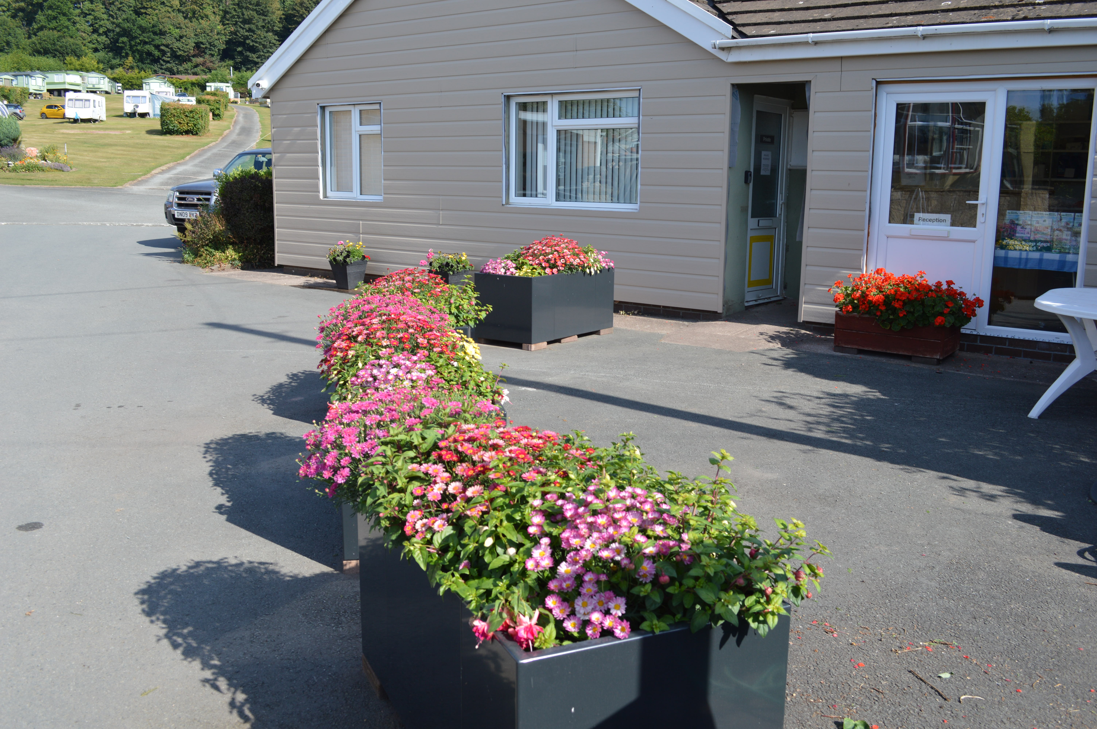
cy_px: 364
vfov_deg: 39.9
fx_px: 1005
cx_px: 548
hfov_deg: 57.3
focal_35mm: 33
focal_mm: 22
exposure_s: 1/200
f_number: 7.1
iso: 100
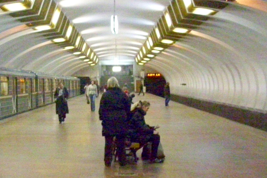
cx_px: 119
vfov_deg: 20.6
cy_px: 101
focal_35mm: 66
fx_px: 490
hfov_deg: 30.5
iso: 1250
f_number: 2.9
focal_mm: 5.7
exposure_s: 1/25
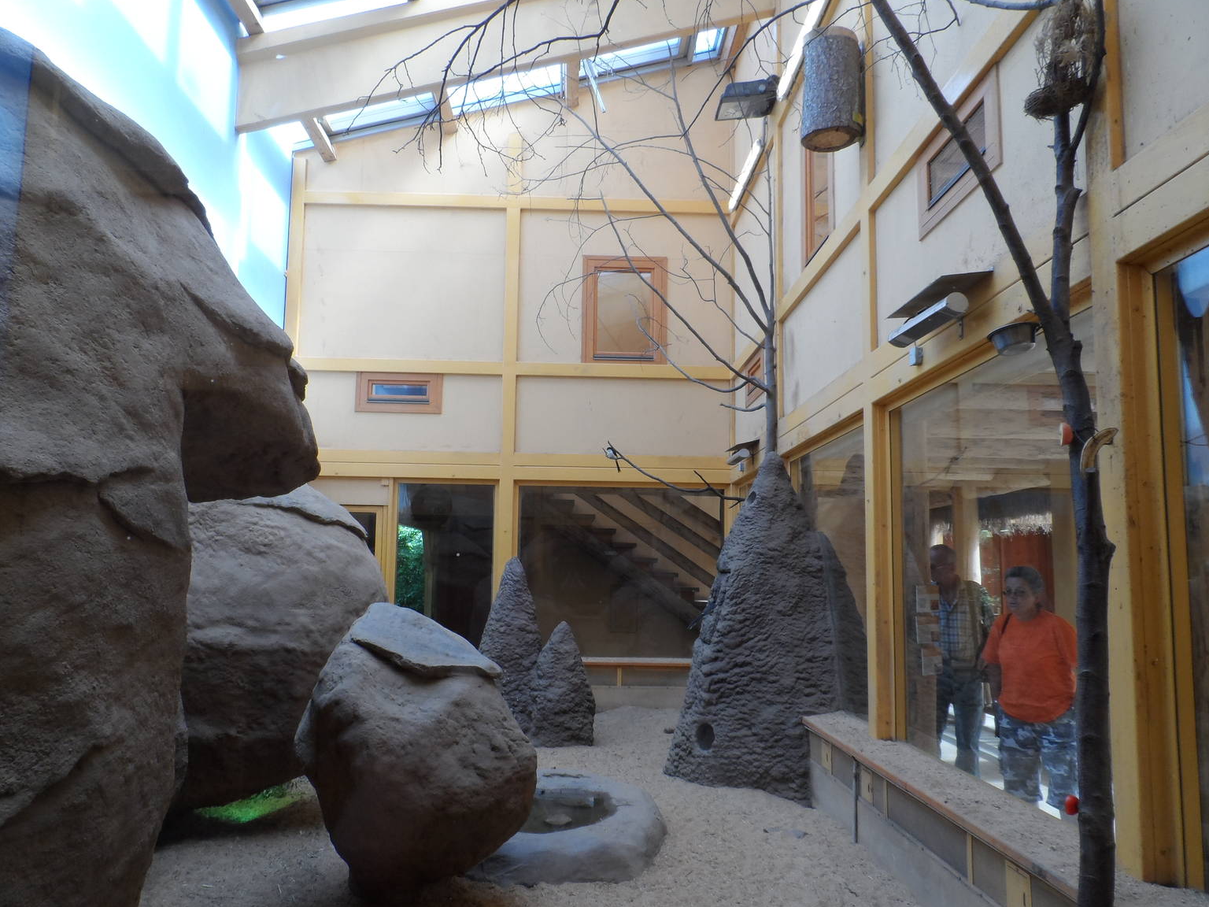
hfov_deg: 69.4
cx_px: 604
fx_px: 873
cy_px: 468
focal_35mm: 25
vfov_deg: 54.9
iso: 80
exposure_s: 1/60
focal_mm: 4
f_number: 3.2
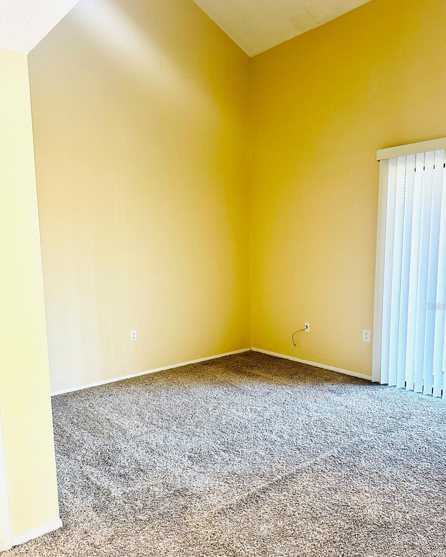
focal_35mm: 26
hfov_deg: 54.9
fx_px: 429
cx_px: 231
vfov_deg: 65.9
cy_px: 306
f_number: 1.78
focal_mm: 6.86
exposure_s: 1/60
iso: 200
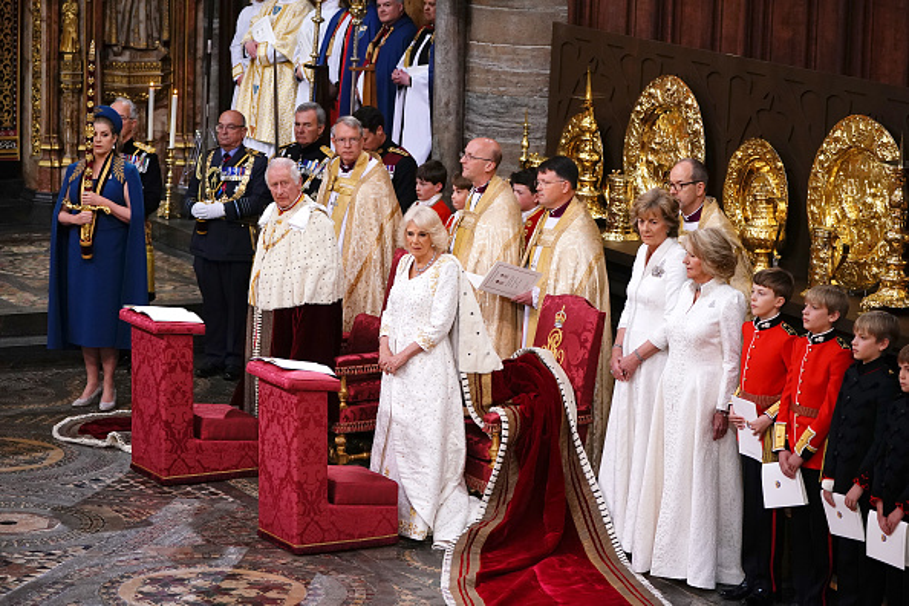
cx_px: 454
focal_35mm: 126
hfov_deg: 16.3
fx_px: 3181
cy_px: 303
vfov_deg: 10.9
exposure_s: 1/125
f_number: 5
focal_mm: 126
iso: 4000
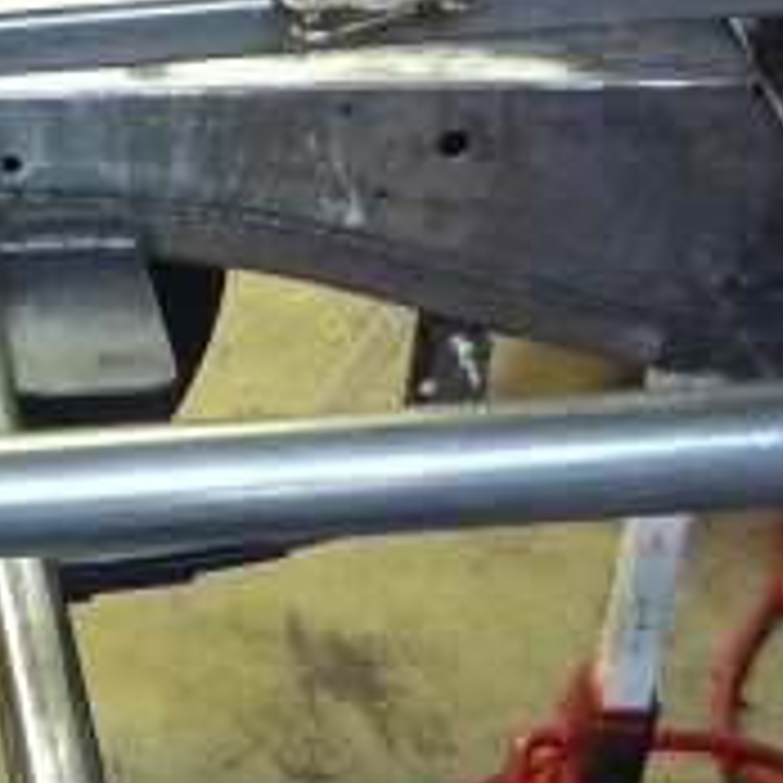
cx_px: -333
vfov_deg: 14.3
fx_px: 3122
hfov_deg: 13.6
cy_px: 468
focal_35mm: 122
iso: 400
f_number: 3.3
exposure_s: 1/10
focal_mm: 5.2
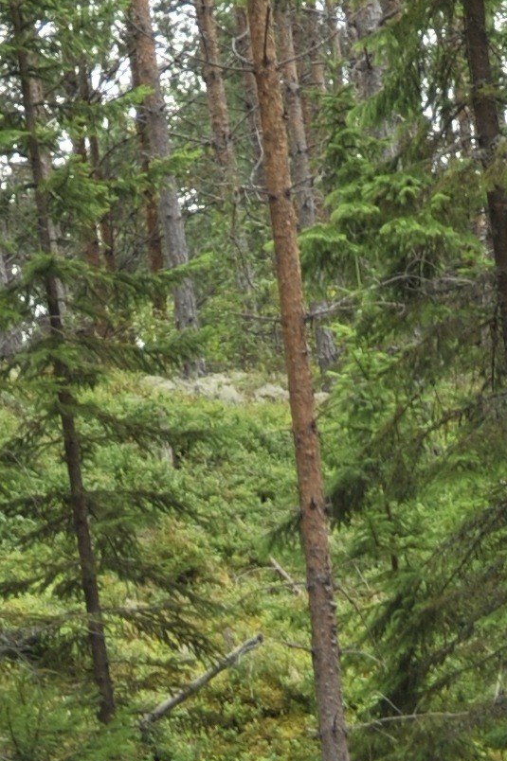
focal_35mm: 328
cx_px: 796
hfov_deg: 4.2
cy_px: 1933
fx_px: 6937
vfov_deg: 6.0
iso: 200
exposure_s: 1/320
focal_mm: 62
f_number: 3.5
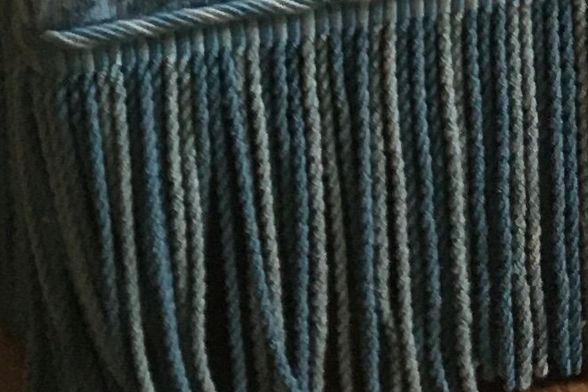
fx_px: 3021
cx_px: 1230
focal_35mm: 185
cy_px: -579
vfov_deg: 7.0
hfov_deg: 10.2
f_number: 2.2
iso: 125
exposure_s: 1/33
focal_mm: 4.15
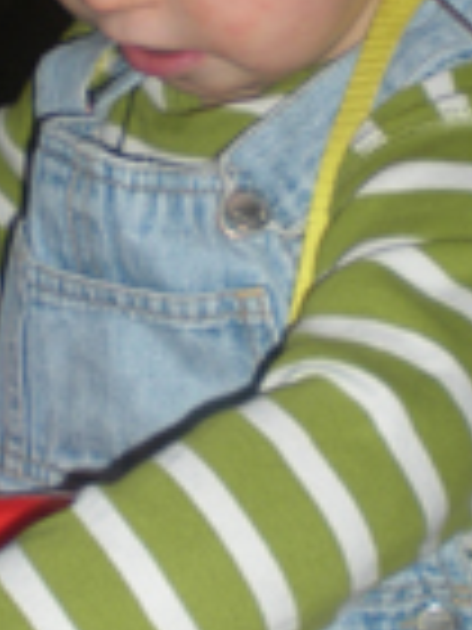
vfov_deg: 14.5
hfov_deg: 10.9
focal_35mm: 136
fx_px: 2473
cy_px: 392
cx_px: 124
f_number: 3.1
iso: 64
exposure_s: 1/60
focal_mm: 6.3
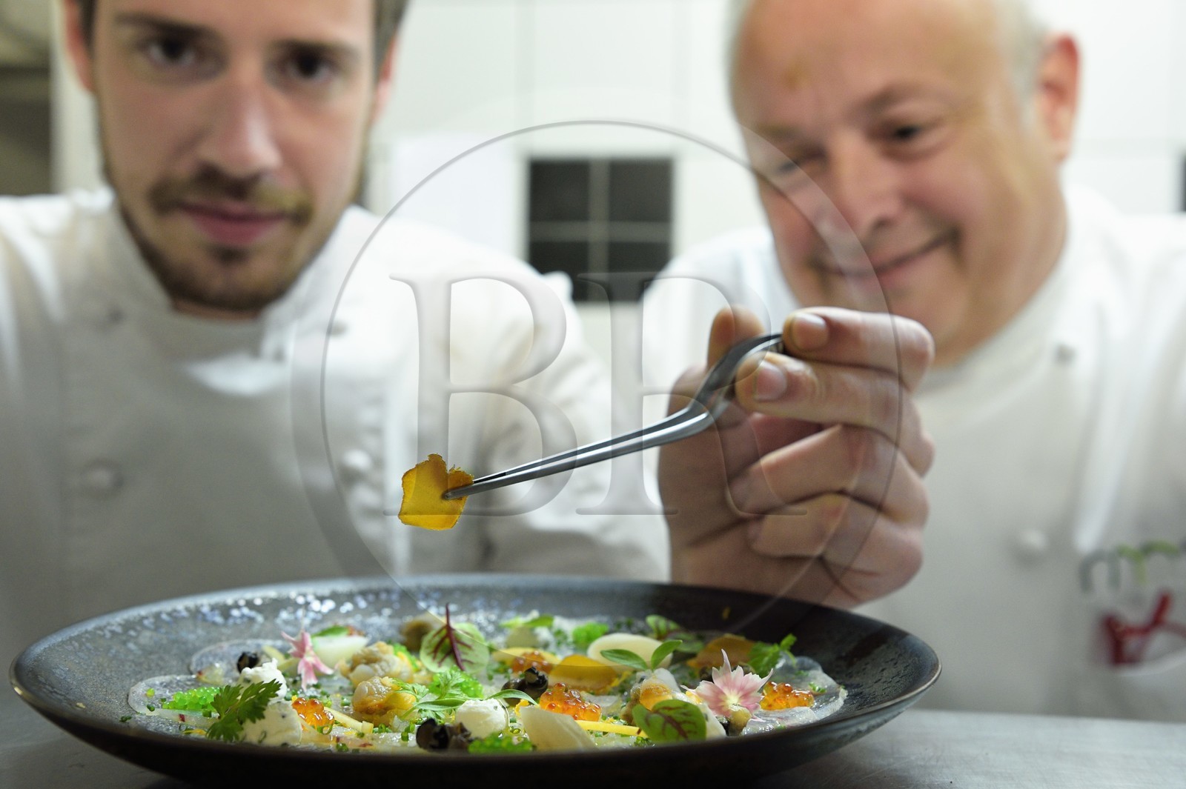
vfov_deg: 29.8
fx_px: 1482
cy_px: 394
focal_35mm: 45
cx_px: 593
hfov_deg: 43.6
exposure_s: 1/50
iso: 1600
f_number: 6.3
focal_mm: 45
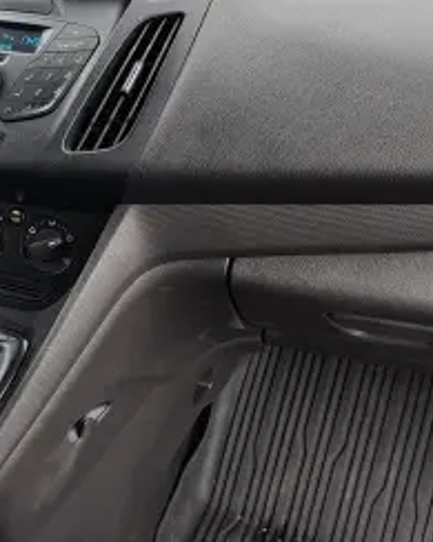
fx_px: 946
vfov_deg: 31.9
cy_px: 231
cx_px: -64
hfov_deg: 23.8
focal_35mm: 59
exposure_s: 1/50
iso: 141
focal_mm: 5.56
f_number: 1.8
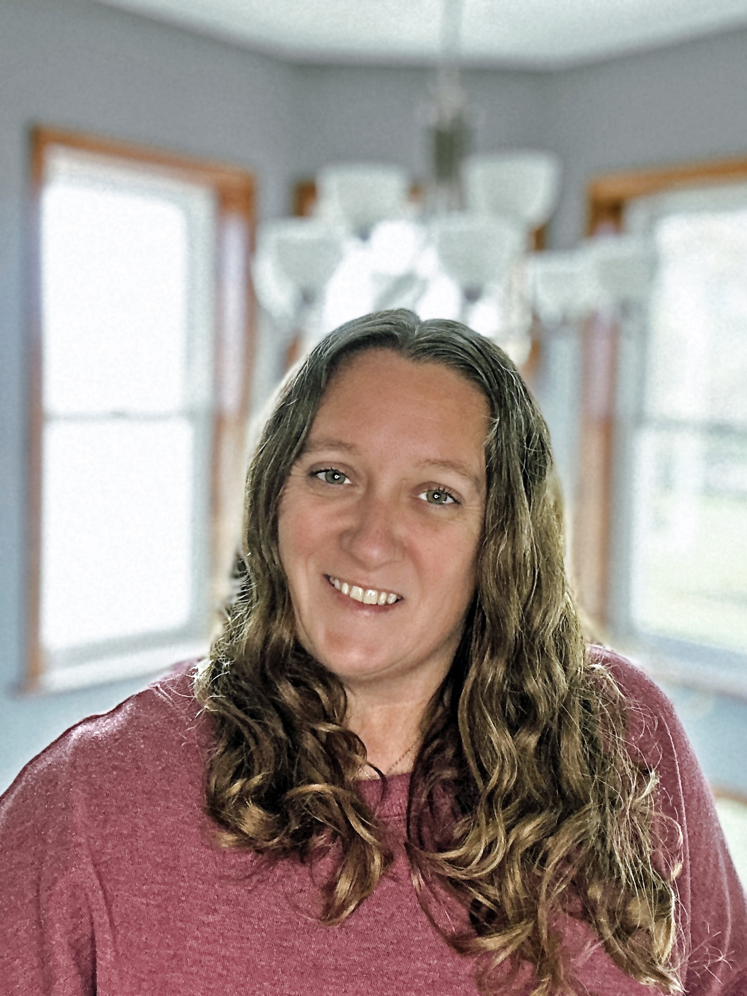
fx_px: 863
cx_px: 374
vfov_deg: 60.0
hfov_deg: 46.8
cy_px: 498
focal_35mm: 30
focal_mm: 2.69
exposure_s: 1/60
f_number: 1.9
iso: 125
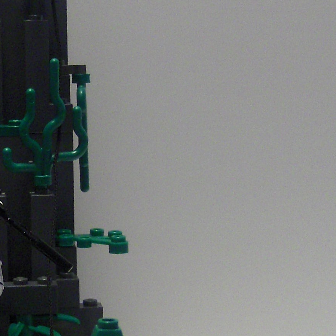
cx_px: -34
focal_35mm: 116
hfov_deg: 14.7
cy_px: 220
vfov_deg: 15.0
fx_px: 1274
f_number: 2.8
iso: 200
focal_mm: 7.5
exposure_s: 1/56.9
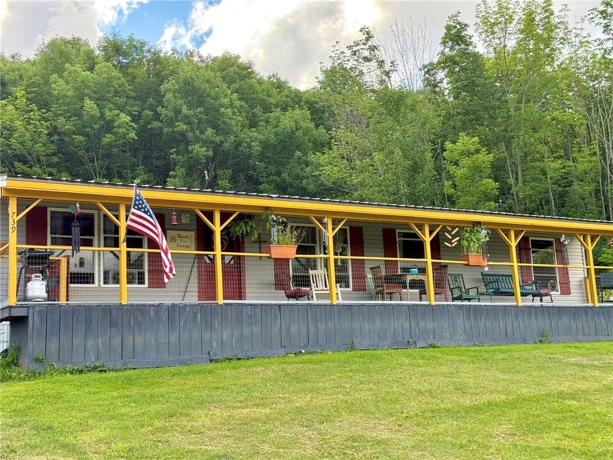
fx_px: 850
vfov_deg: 30.3
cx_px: 306
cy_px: 230
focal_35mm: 48
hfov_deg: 39.7
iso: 100
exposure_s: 1/762
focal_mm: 6.76
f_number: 1.78
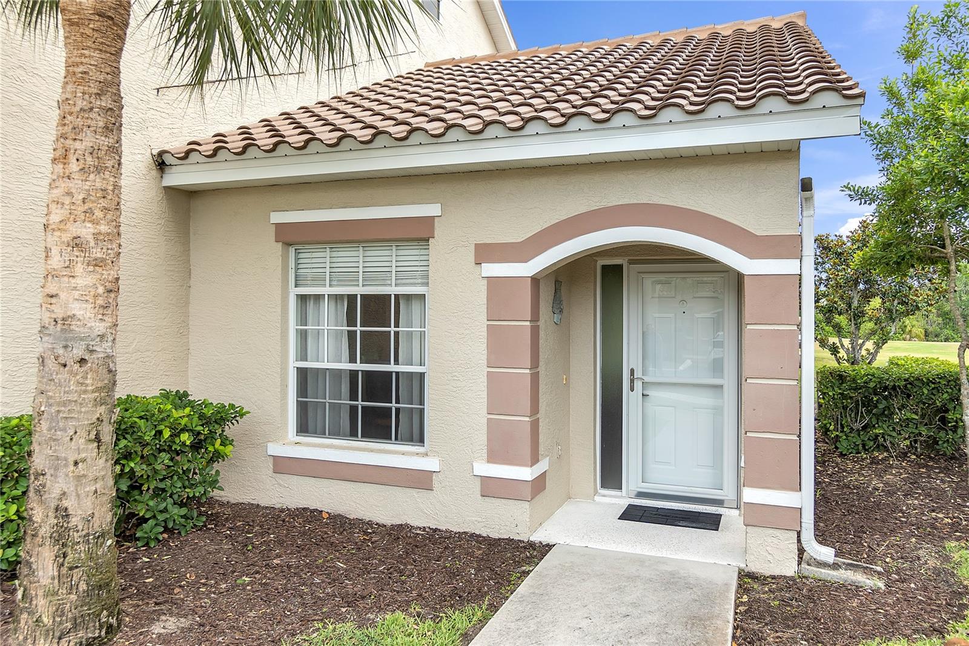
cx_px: 484
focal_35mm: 24
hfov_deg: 73.8
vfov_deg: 53.1
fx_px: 646
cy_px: 323
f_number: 4
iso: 100
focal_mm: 16
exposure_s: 1/250
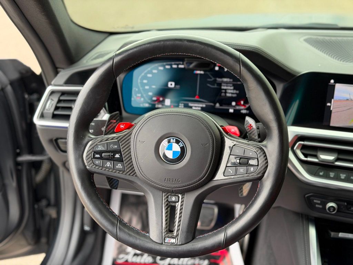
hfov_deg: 39.7
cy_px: 132
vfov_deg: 30.3
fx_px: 489
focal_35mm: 48
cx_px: 176
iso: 64
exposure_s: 1/121
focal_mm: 6.76
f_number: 1.78
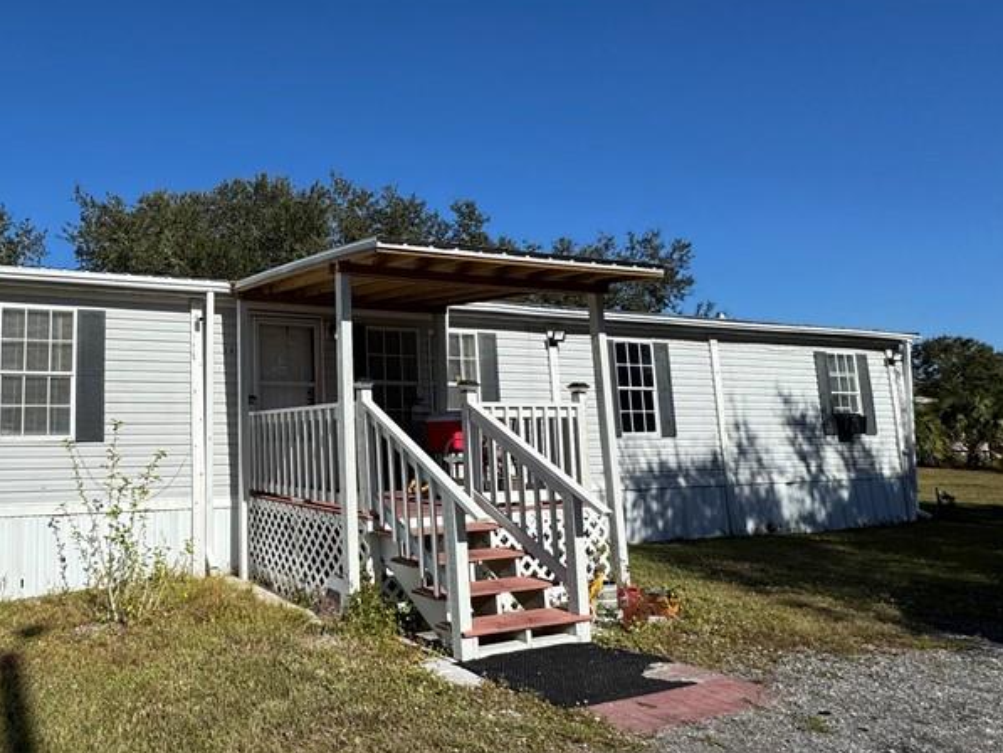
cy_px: 340
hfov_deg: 65.7
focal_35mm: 24
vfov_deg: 56.7
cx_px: 213
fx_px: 696
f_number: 2.2
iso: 32
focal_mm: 2.22
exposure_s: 1/3906
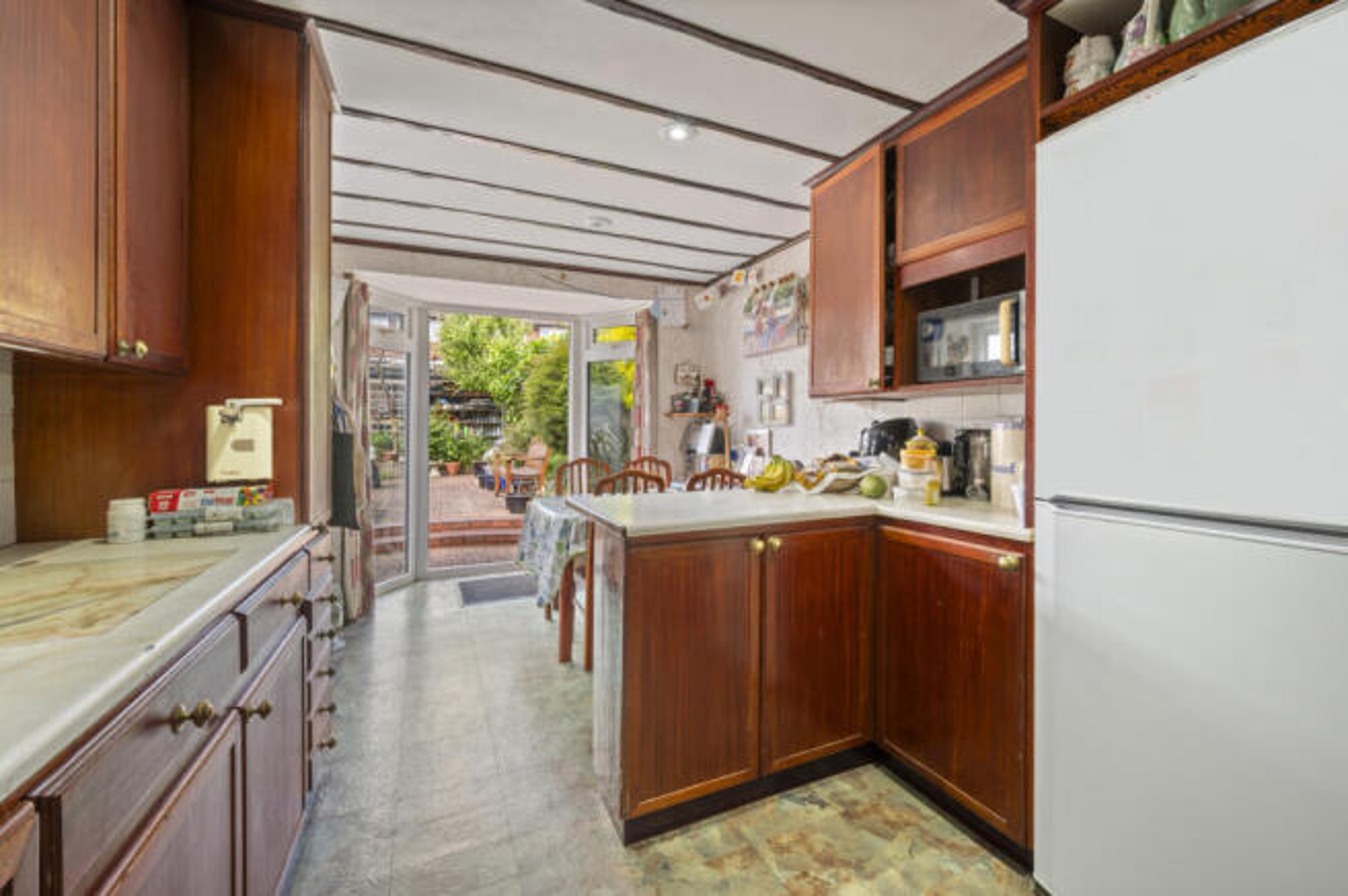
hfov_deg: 104.3
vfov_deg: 81.1
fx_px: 524
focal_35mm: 14
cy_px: 448
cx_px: 674
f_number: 16
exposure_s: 1.6
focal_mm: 14
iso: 200
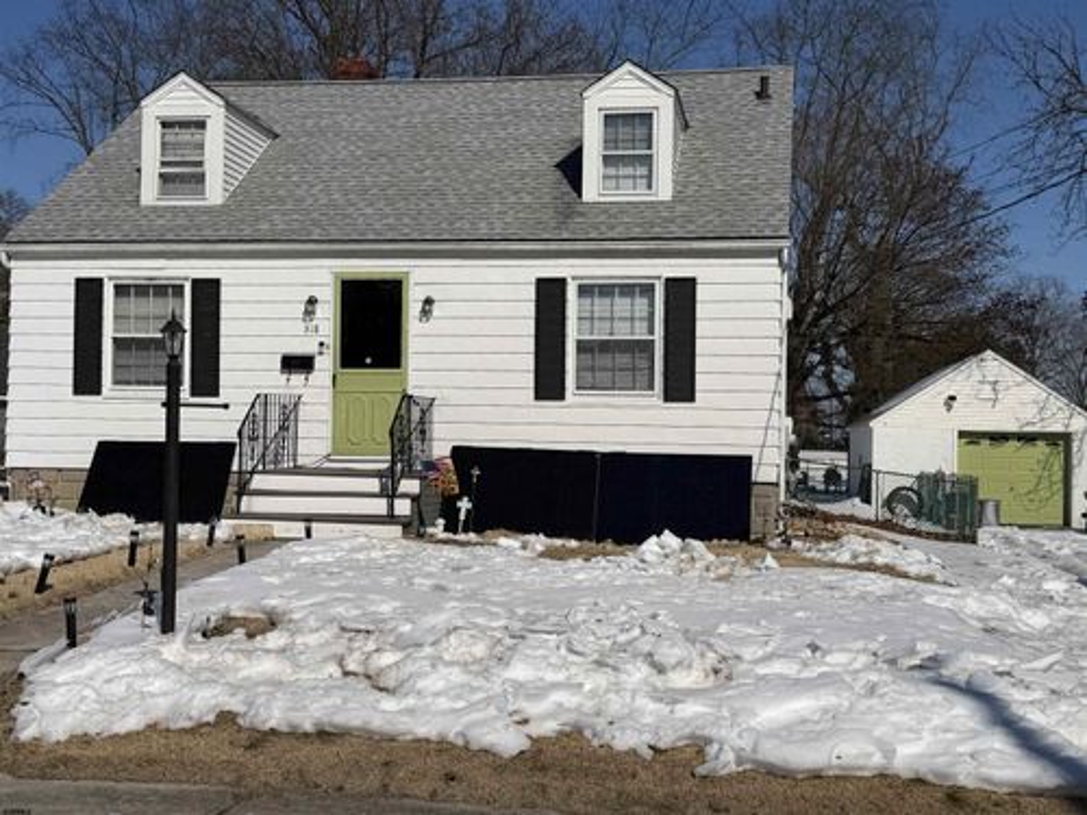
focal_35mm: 43
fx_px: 1350
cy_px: 408
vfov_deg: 33.6
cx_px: 544
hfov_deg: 43.9
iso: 80
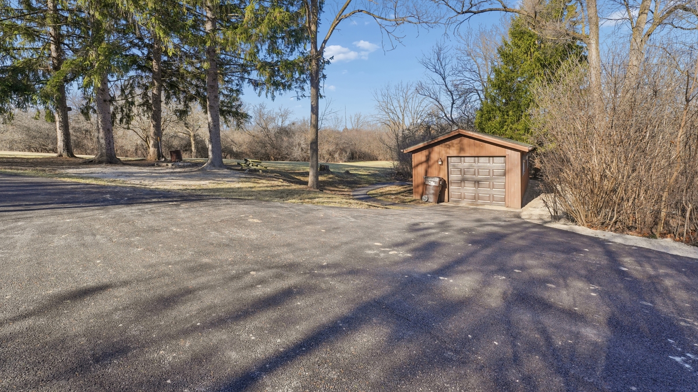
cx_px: 343
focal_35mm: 15
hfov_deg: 103.0
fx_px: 278
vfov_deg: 70.4
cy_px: 178
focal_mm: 14
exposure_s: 1/400
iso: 400
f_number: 8
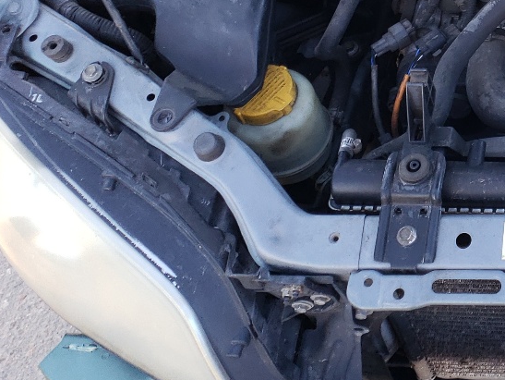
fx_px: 1109
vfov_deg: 18.5
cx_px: 691
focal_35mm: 76
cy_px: -57
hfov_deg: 22.4
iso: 51
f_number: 1.5
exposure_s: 1/120
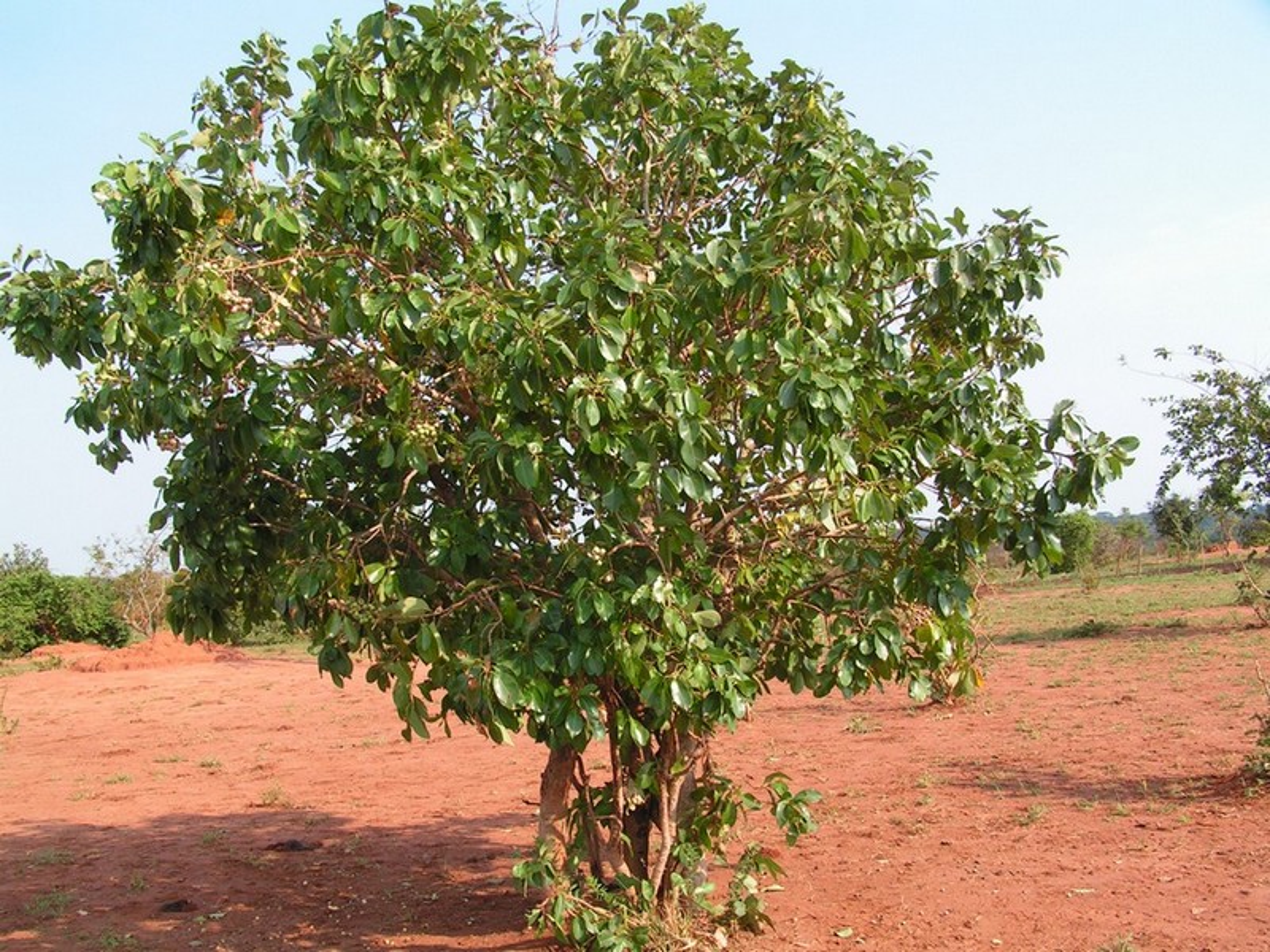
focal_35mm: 38
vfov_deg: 37.7
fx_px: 1394
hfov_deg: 49.0
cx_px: 635
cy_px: 476
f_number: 5.6
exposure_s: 1/160
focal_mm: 6.3
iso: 50
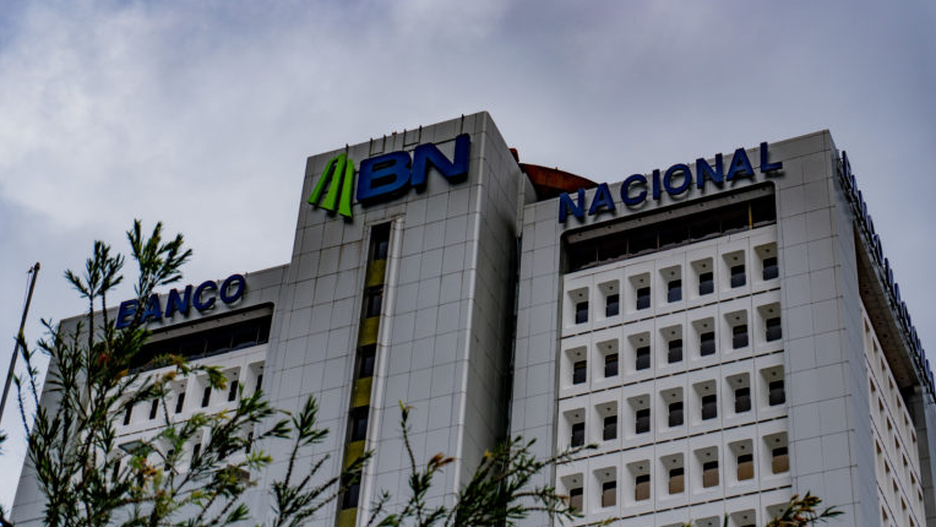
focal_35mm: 79
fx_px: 1961
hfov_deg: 26.8
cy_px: 299
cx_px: 467
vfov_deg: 15.3
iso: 100
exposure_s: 1/640
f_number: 5.6
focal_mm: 50
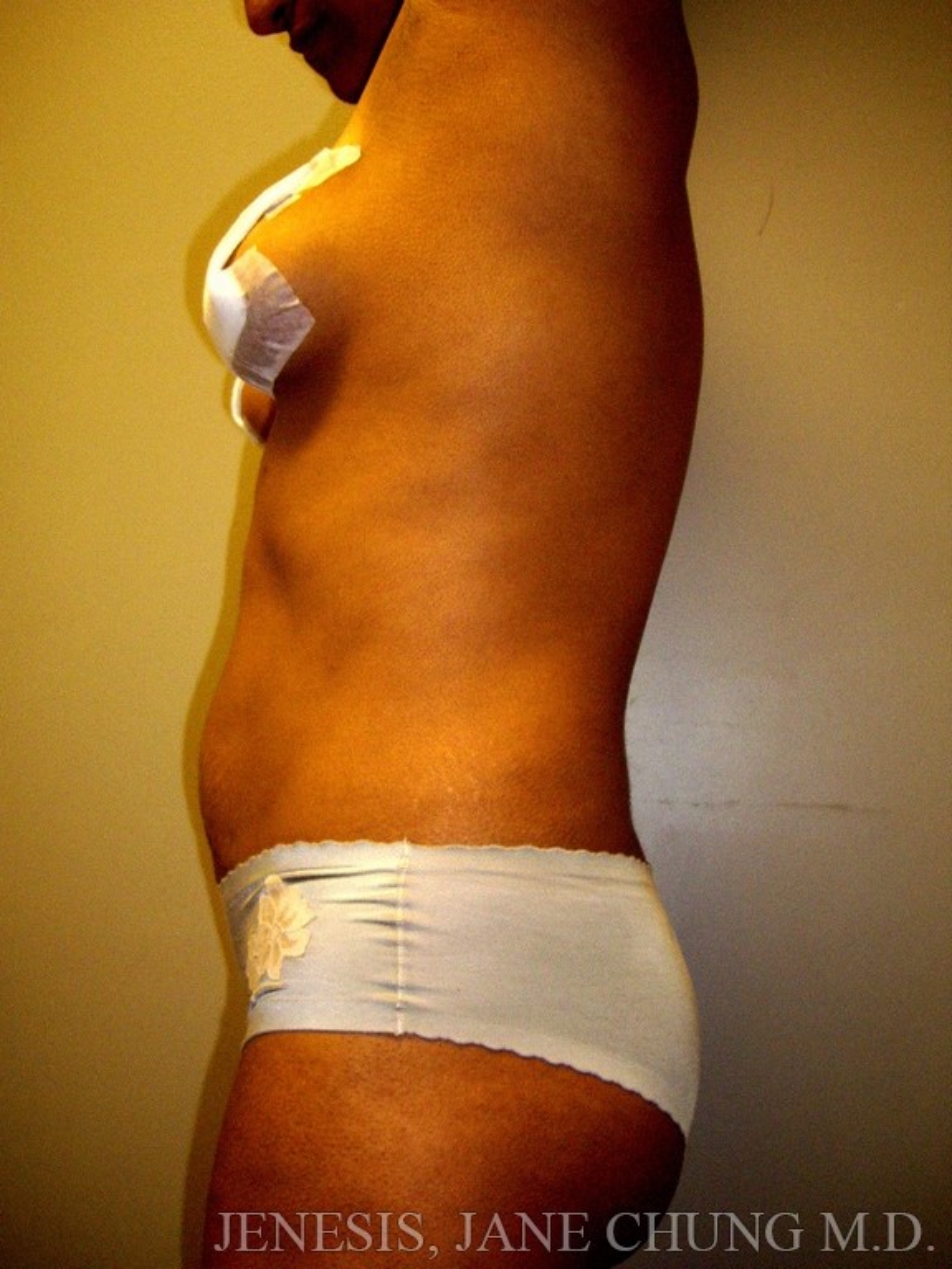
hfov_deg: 37.7
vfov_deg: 49.0
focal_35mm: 38
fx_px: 1393
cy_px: 634
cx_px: 476
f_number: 2.8
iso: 400
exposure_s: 1/40
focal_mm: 7.9
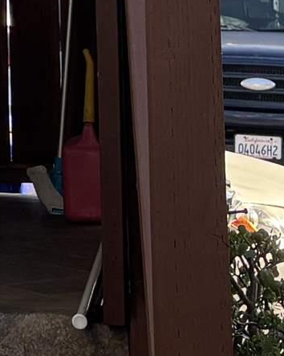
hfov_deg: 7.9
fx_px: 1850
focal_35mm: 176
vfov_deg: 10.6
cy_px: -190
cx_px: -493
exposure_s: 1/430
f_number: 1.6
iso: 50
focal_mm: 5.96
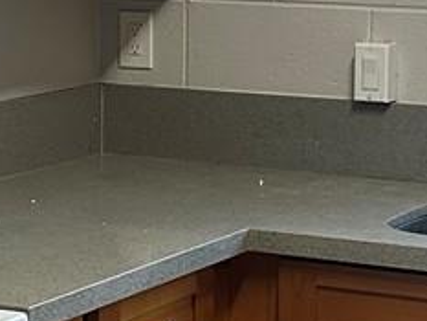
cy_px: 68
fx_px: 2036
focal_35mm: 165
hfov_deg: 11.8
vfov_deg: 9.0
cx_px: 0
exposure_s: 1/60
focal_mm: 6.86
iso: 160
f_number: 1.78
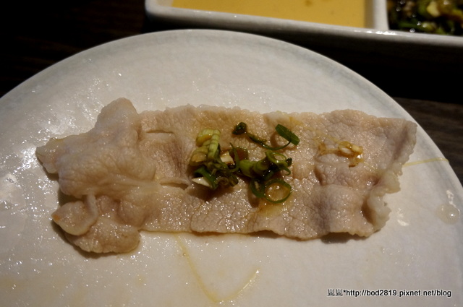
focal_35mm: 36
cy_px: 154
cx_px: 232
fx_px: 462
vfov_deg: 36.8
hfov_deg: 53.2
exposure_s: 1/60
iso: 1600
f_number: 4.5
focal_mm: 24
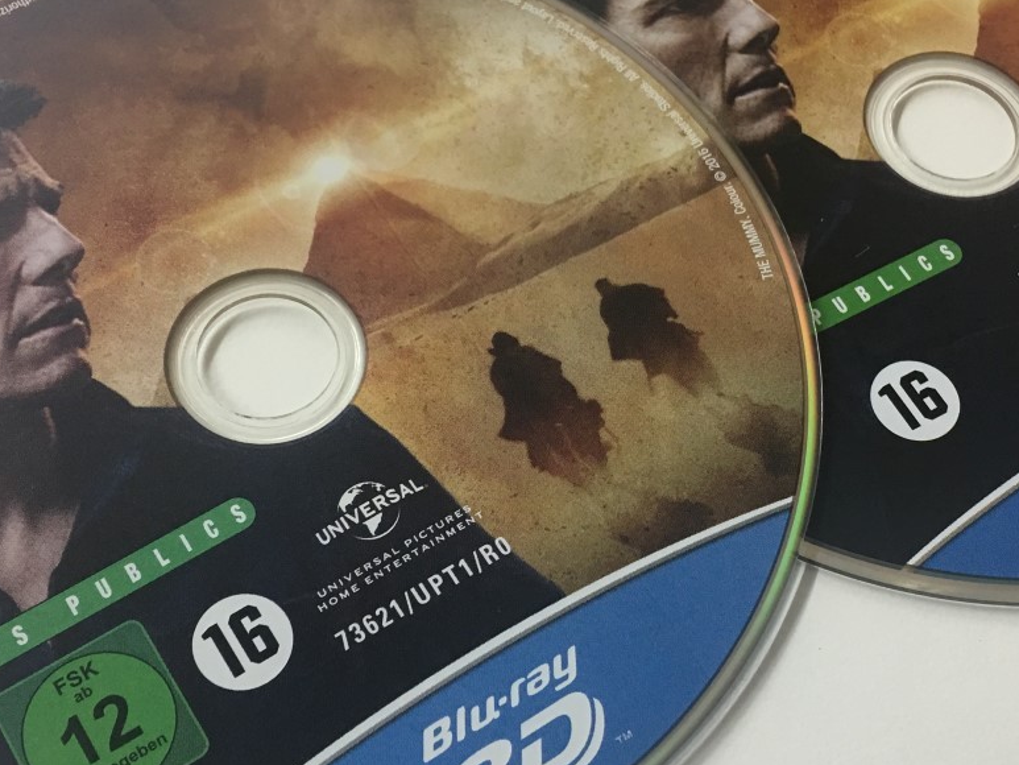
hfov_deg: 35.5
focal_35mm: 54
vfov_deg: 27.0
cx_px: 544
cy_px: 406
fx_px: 1590
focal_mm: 4.15
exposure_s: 1/17
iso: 64
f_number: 2.2
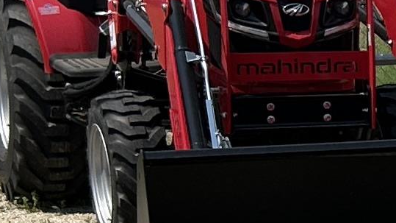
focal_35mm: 212
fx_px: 2226
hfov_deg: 8.8
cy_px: 216
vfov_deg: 5.7
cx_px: 1073
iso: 50
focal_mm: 5.7
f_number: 1.5
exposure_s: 1/4274
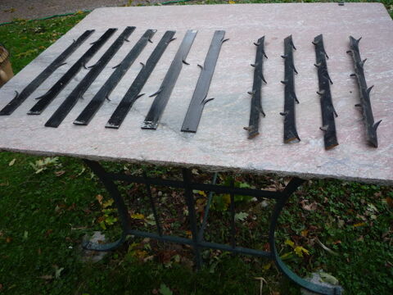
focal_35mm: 30
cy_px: 148
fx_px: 341
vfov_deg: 46.8
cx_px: 196
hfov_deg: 60.0
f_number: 3.3
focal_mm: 5.2
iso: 100
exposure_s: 1/50
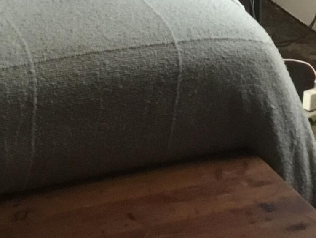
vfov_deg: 11.6
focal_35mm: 124
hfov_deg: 15.8
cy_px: -94
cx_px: 74
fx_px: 1132
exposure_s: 1/30
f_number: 2.4
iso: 125
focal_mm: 3.3
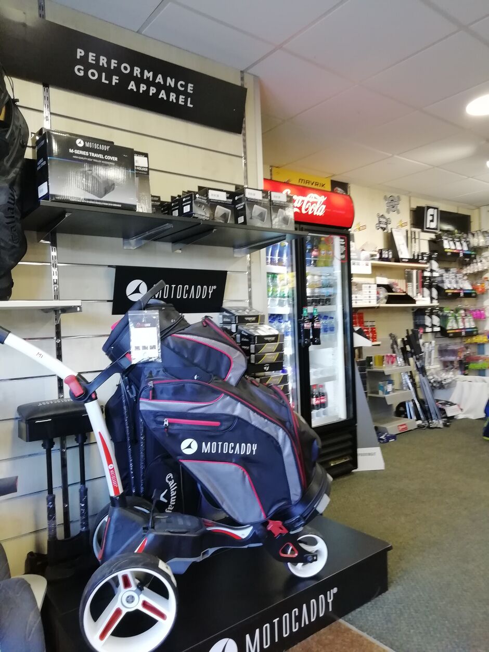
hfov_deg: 53.1
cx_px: 244
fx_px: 490
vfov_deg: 67.3
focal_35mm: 26
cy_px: 326
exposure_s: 1/33.3
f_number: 2.2
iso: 200
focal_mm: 3.21
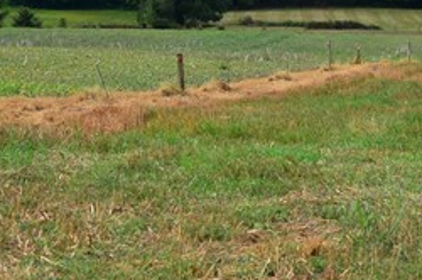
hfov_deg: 11.0
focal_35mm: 186
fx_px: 2177
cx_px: 329
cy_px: 13
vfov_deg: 7.3
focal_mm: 62
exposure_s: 1/160
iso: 100
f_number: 11
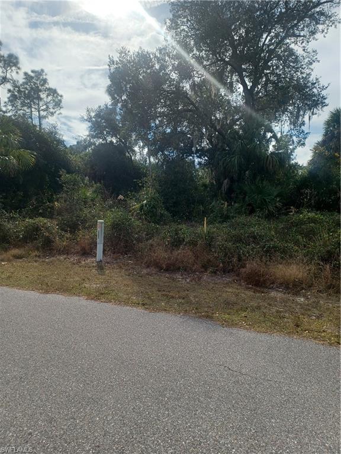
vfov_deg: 69.4
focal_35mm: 25
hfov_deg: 54.9
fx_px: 328
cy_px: 227
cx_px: 170
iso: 32
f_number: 1.8
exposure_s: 1/490
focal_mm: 4.6
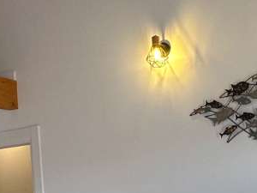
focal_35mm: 70
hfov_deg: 27.2
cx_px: 208
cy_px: 235
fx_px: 520
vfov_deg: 19.7
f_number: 2.2
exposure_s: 1/100
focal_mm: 2.22
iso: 100
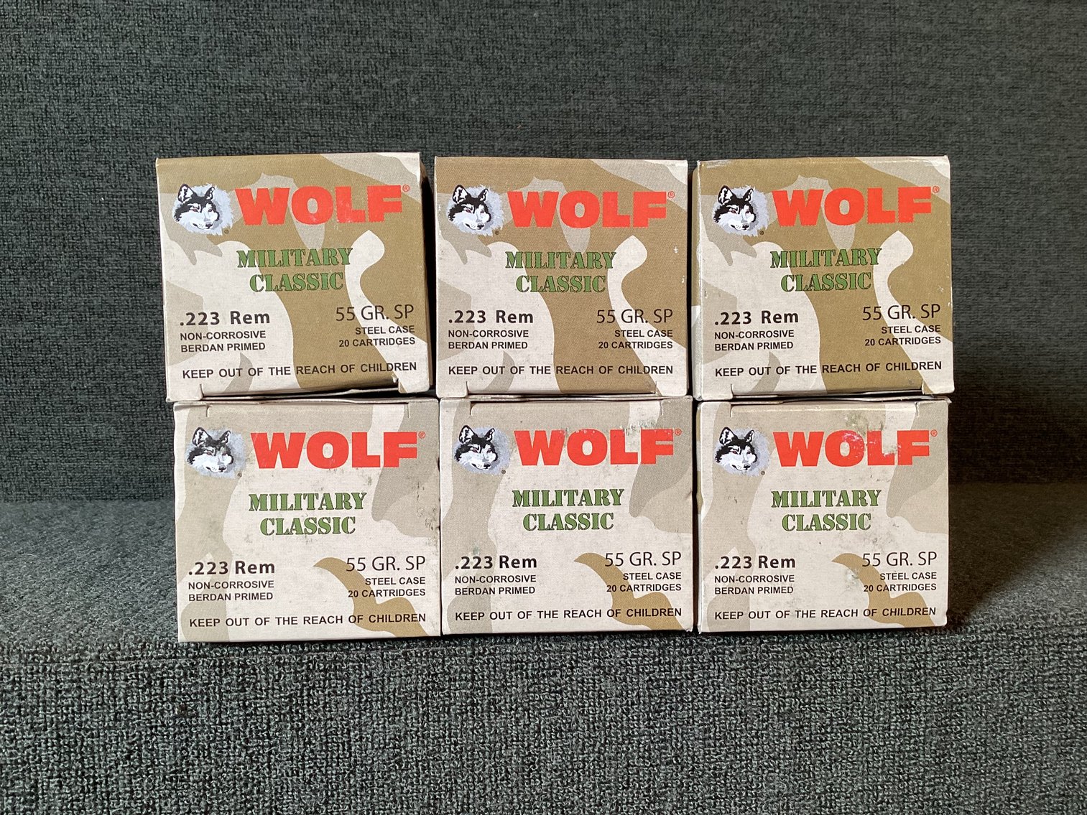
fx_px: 974
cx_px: 544
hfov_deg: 58.3
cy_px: 408
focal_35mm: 31
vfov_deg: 45.4
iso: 80
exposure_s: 1/50
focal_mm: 3.3
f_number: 2.4
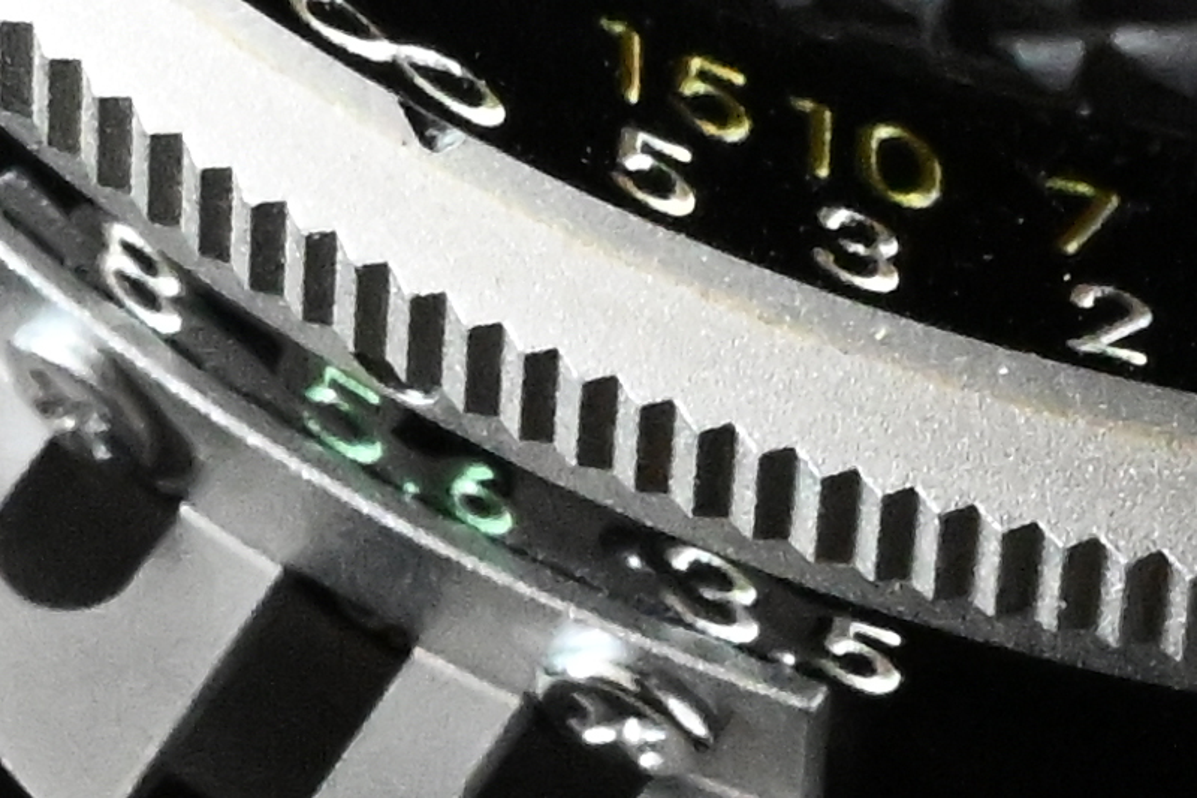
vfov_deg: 19.4
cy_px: 399
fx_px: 2327
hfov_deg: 28.8
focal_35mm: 70
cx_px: 598
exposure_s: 1/8
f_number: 16
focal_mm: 70
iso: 6400
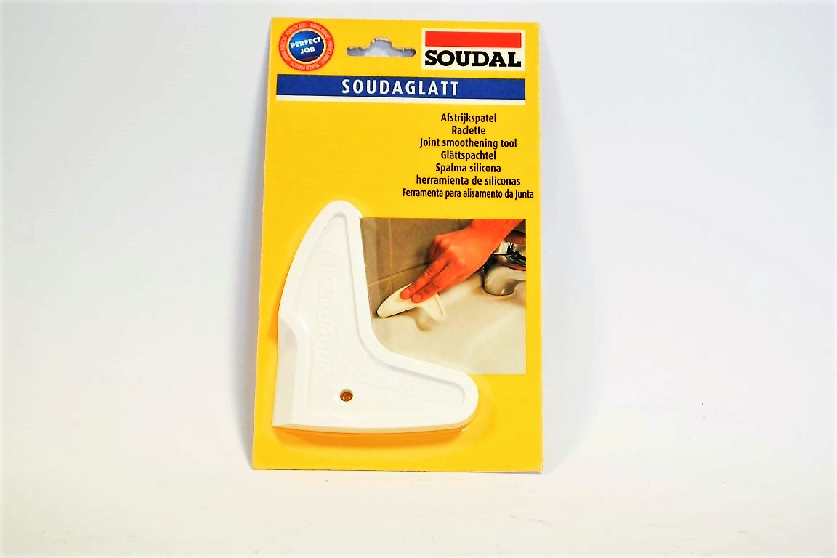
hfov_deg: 25.1
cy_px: 279
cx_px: 418
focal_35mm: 81
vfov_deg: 16.9
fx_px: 1883
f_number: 5.6
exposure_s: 1/30
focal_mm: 30
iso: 1400
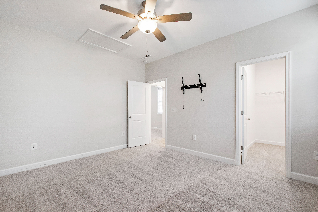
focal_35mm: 15
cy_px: 106
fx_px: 132
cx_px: 159
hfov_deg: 100.4
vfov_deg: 77.3
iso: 100
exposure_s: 1/3
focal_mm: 10
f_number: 8
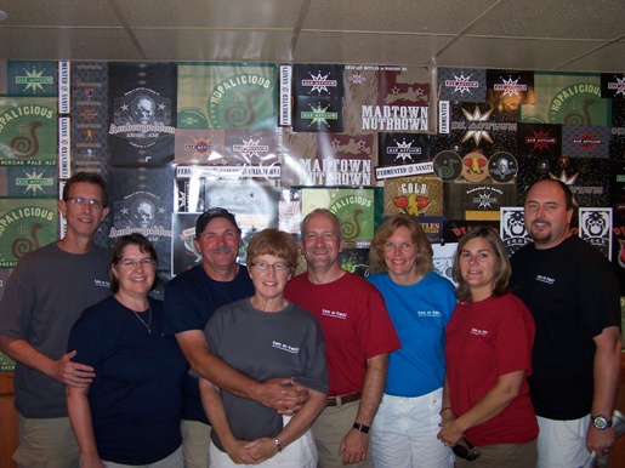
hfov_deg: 49.0
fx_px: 686
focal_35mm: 38
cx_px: 312
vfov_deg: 37.7
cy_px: 234
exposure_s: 1/60
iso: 140
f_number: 2.8
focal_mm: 6.3
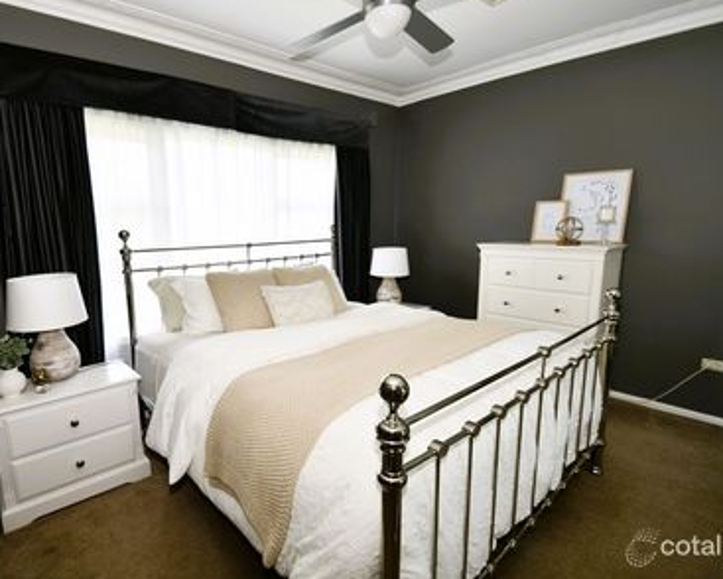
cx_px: 321
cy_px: 279
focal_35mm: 18
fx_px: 385
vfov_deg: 73.8
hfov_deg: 86.0
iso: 100
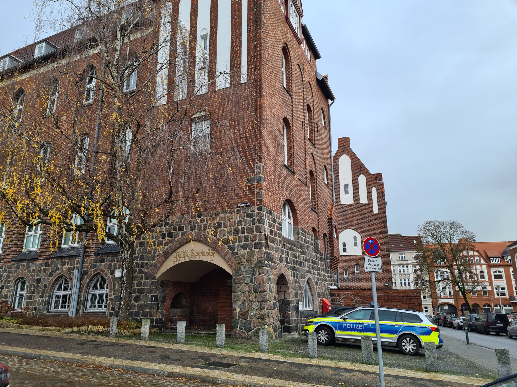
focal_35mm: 26
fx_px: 388
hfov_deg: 67.3
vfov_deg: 53.1
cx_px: 258
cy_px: 194
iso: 50
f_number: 1.8
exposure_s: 1/275
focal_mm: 5.4
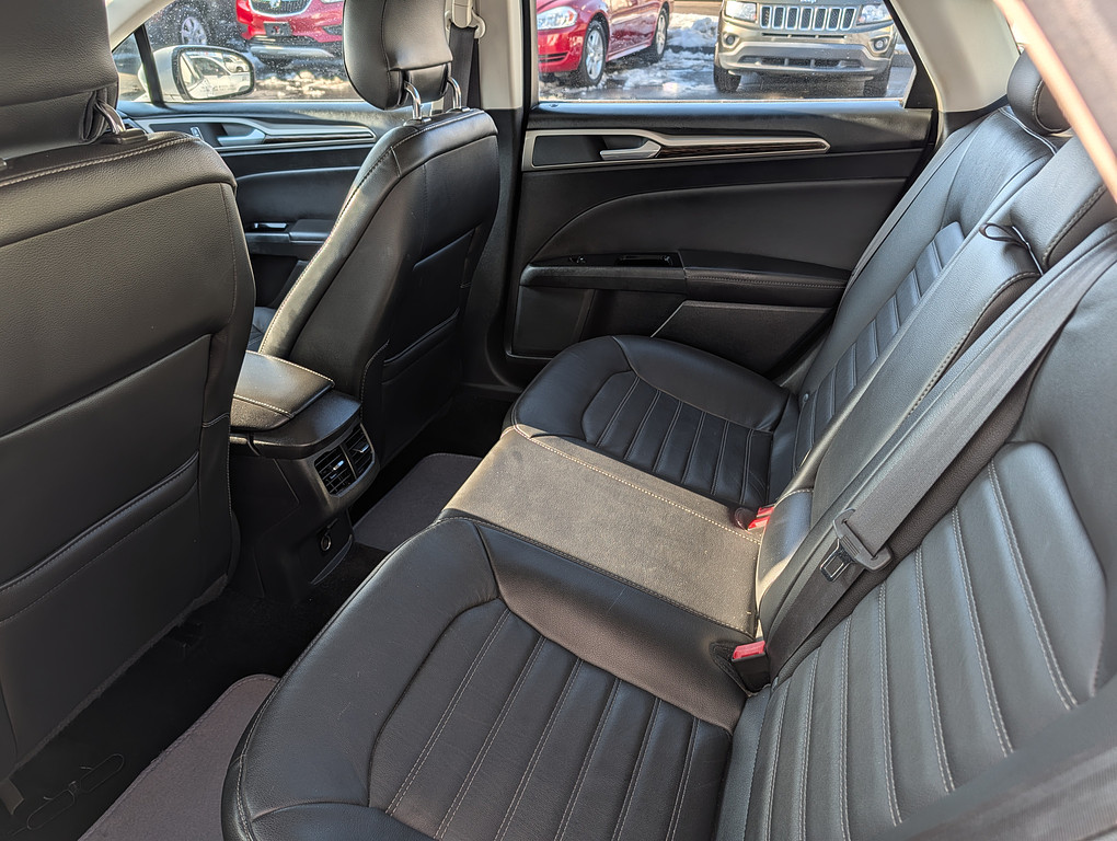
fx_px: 776
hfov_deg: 71.5
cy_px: 420
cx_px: 558
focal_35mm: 24
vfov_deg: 56.9
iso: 19
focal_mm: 6.9
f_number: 1.68
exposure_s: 1/415
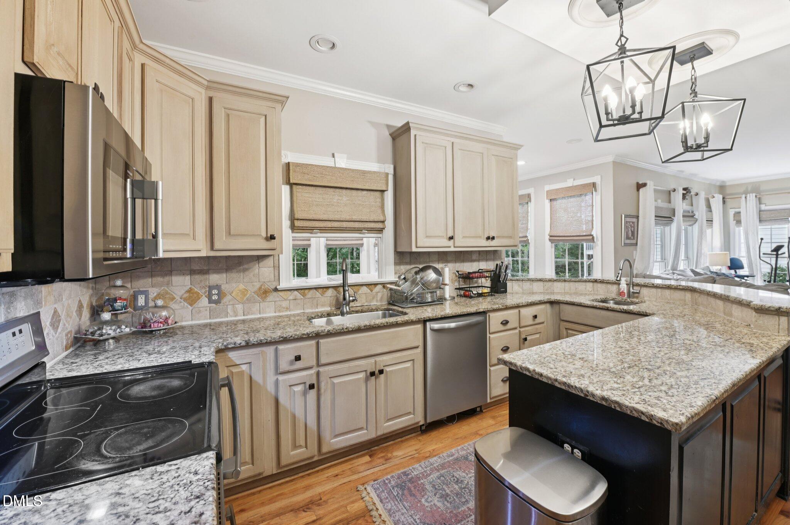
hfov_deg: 104.3
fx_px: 307
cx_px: 395
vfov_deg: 81.1
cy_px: 262
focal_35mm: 14
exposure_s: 1/1.67
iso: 200
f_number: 9
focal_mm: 14
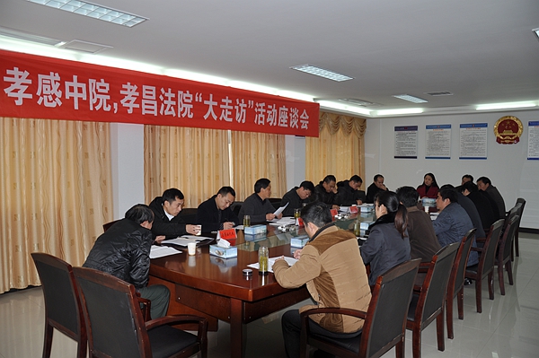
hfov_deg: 67.4
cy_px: 179
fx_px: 404
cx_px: 270
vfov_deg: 47.9
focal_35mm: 27
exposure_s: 1/60
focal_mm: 18
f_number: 3.5
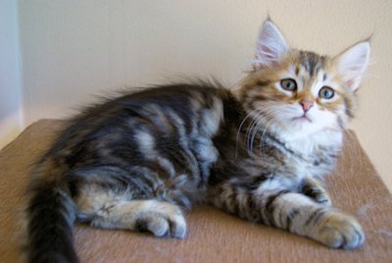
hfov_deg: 43.5
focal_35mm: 45
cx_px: 196
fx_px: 491
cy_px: 132
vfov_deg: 30.0
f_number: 4.5
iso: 400
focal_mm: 30
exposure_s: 1/60
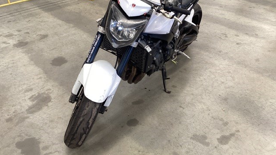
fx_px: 249
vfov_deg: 34.4
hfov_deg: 58.0
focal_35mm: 34
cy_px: 54
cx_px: 138
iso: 64
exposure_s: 1/60
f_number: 2.4
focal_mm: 3.3
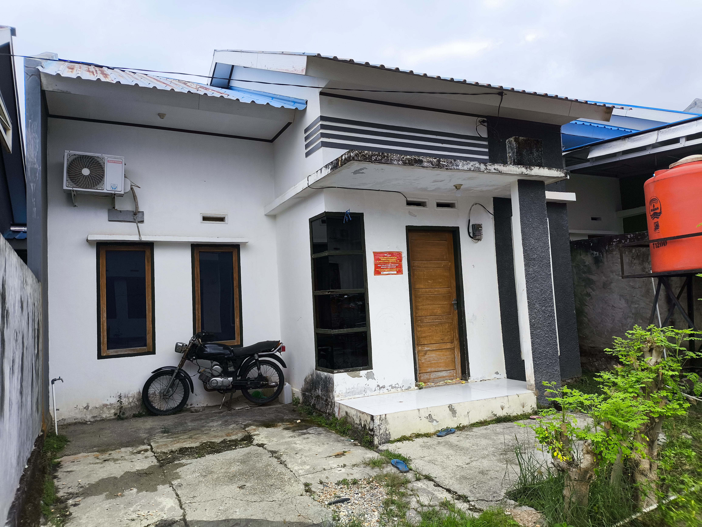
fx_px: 507
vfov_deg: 54.9
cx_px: 351
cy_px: 264
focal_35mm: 25
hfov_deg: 69.4
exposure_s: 1/1509
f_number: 1.7
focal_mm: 4.71
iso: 50
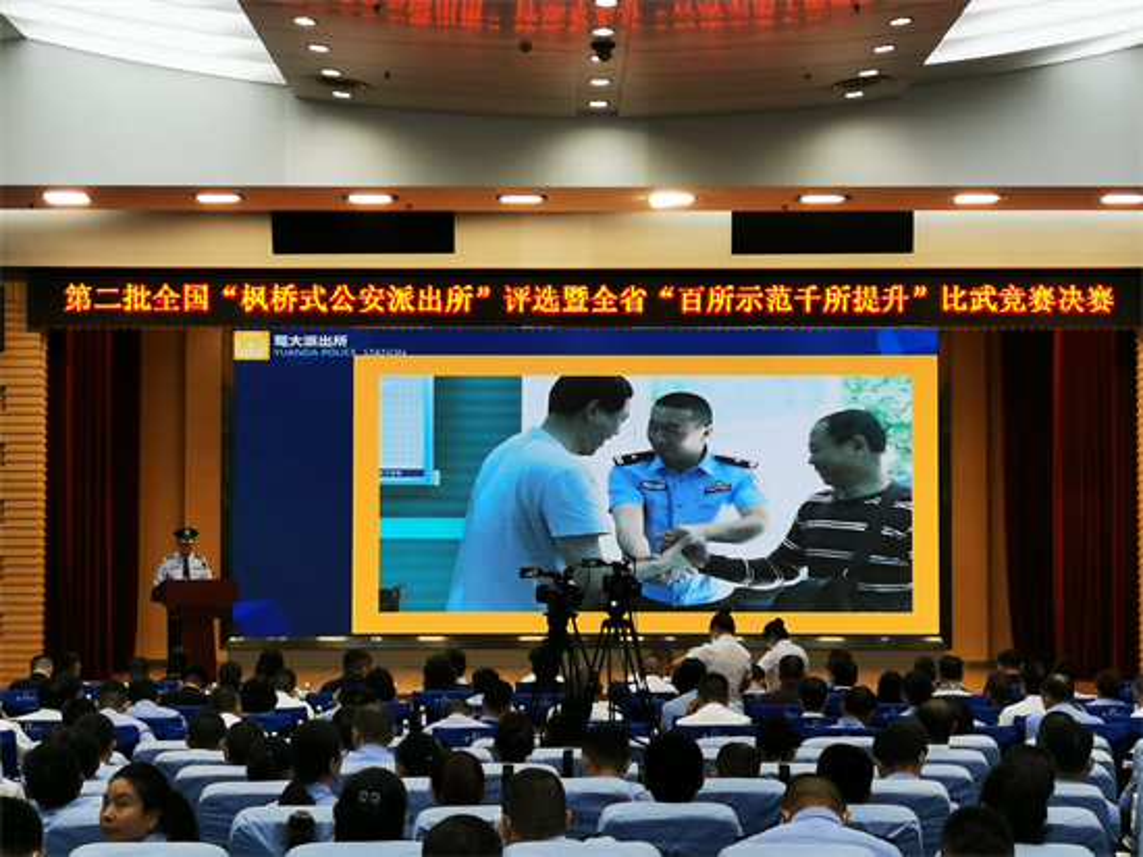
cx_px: 572
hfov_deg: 25.3
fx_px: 2541
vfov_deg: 19.1
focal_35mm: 77
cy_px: 428
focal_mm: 5.56
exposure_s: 1/100
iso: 80
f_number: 1.6
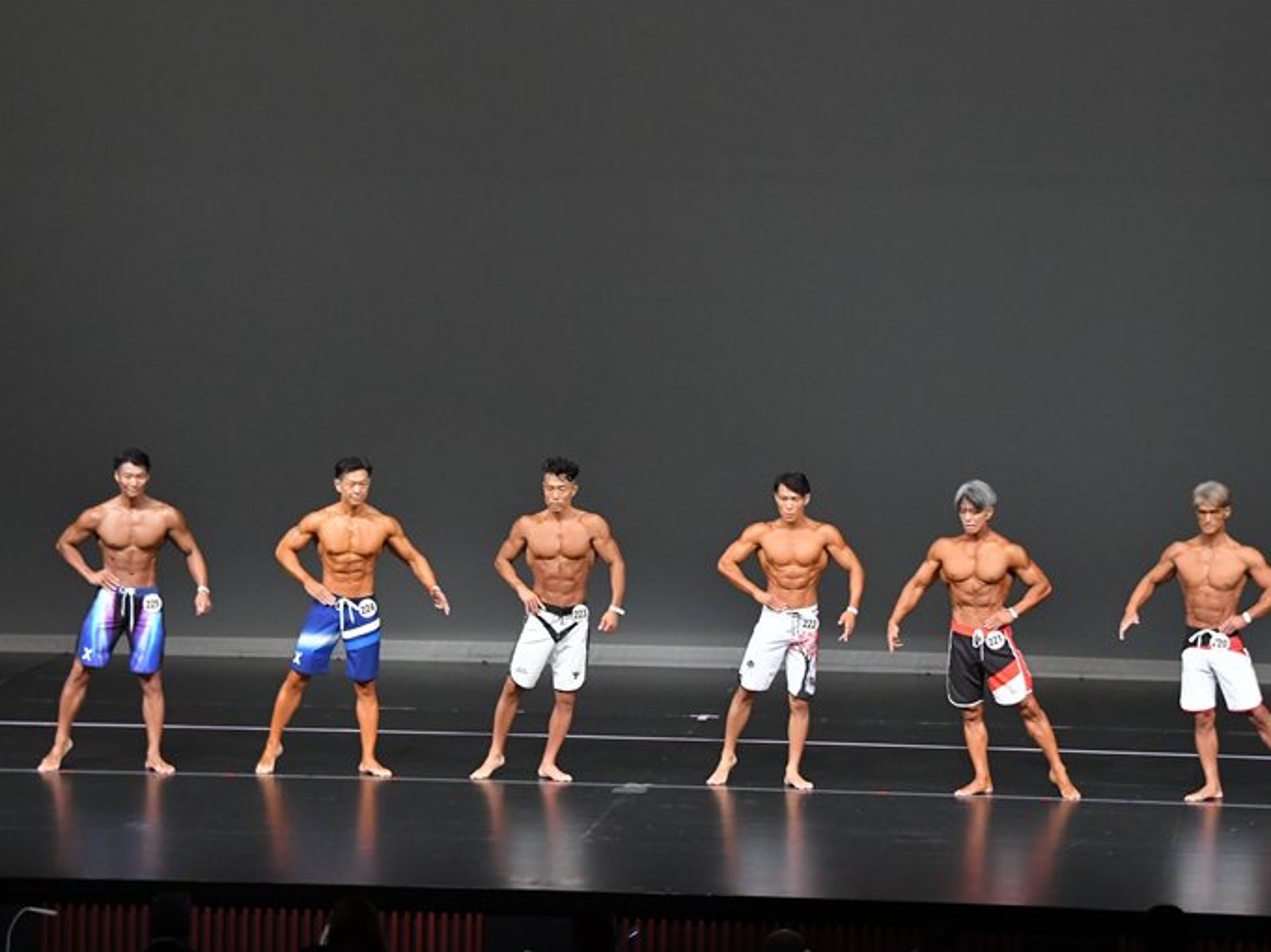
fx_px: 5101
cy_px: 472
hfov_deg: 14.2
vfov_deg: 10.7
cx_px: 695
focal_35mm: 139
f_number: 5.6
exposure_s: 1/400
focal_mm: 85
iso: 4000
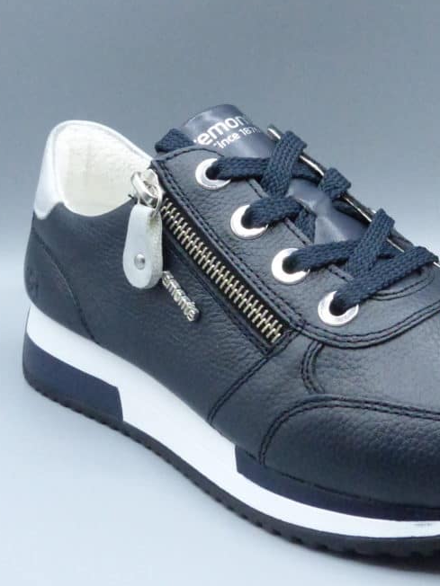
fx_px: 898
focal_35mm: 53
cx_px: 308
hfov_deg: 27.3
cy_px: 217
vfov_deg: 36.0
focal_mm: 5.8
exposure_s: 1/1600
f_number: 4
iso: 1600
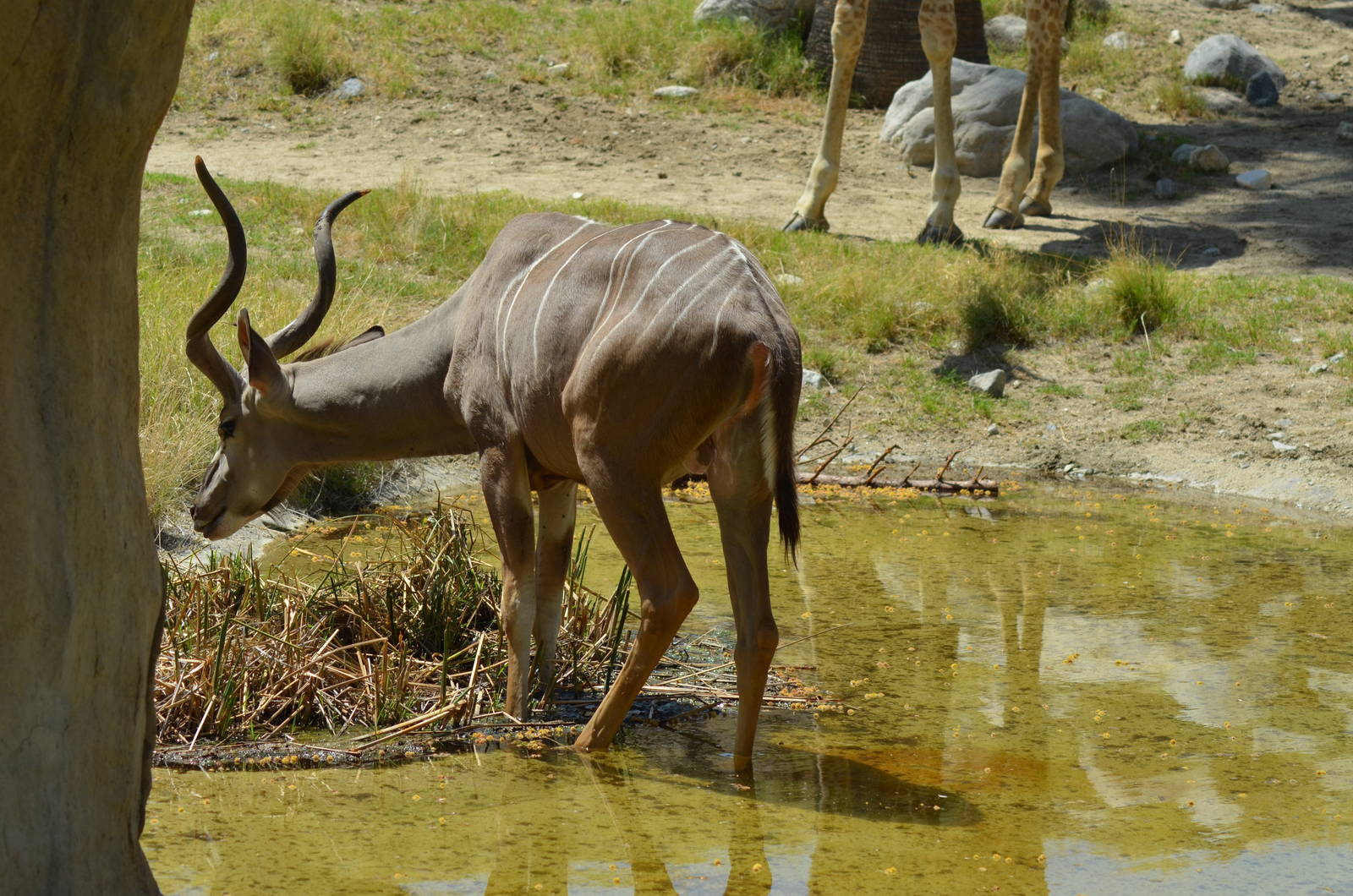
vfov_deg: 10.7
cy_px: 448
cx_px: 676
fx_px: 4782
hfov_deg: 16.1
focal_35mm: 128
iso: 200
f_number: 7.1
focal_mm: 85
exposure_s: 1/800
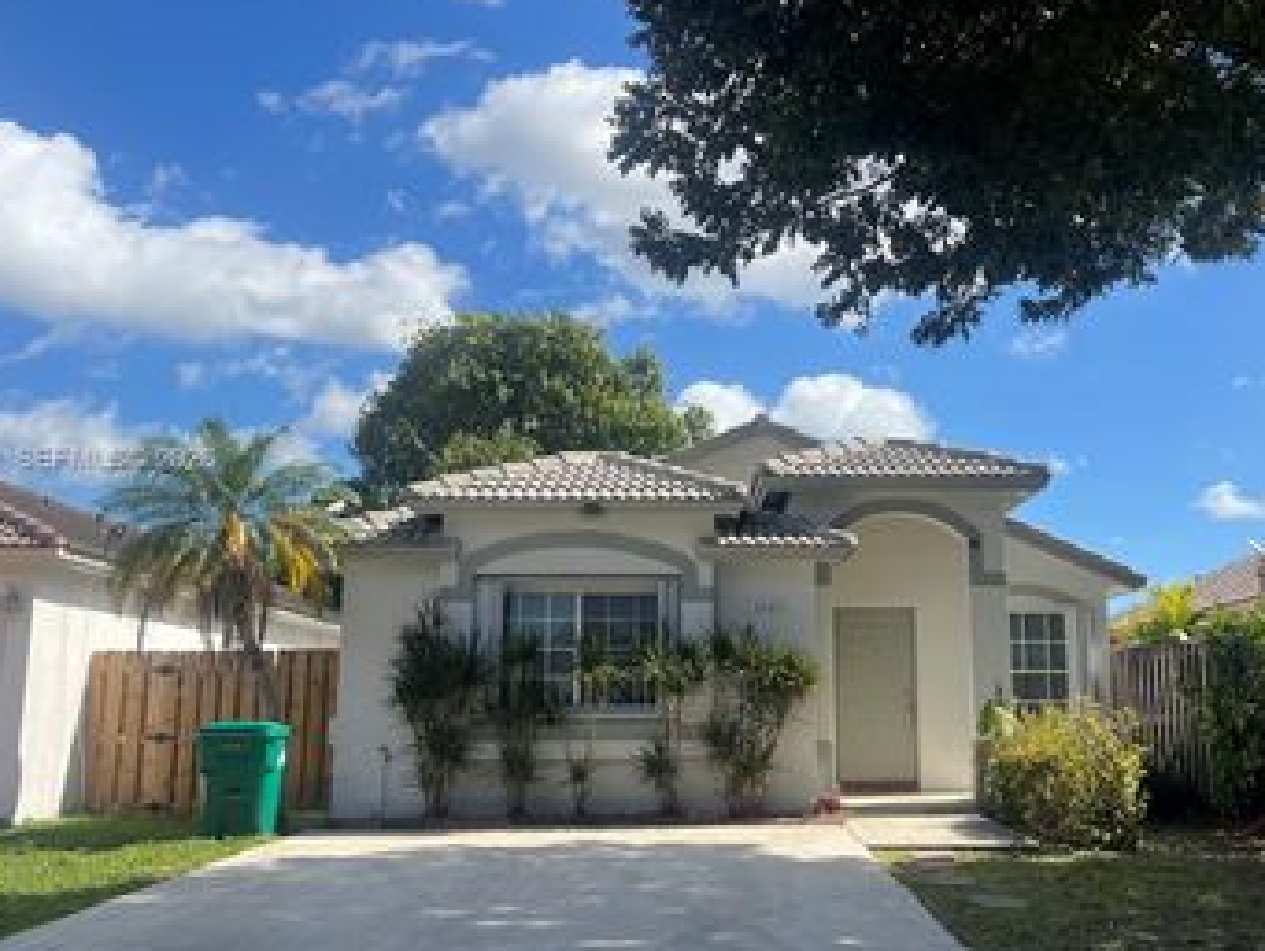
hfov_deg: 48.5
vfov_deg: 37.8
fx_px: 1390
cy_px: 461
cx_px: 780
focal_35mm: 38
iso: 50
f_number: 1.5
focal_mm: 5.7
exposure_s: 1/4274
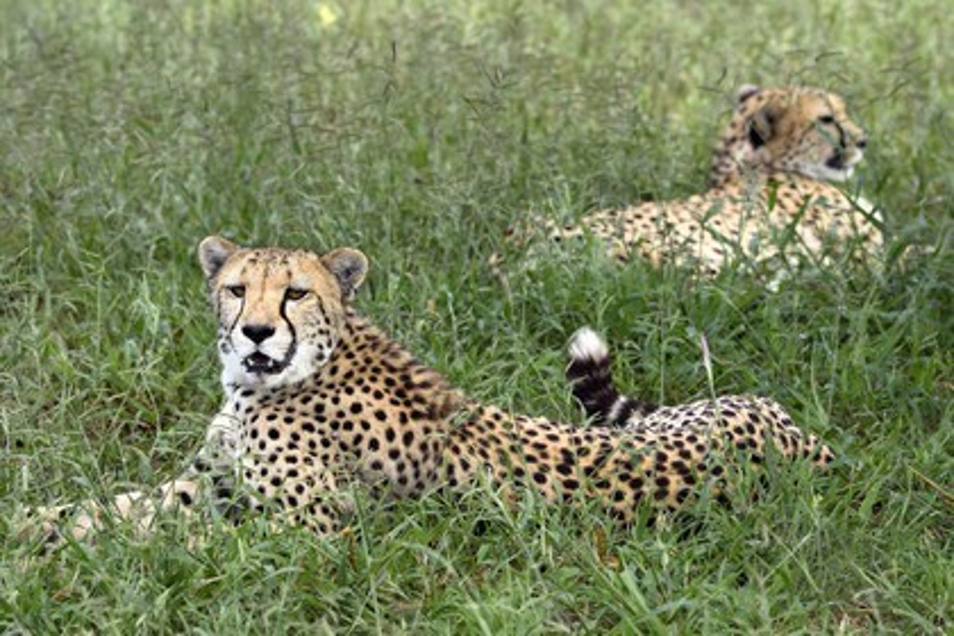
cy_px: 318
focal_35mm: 200
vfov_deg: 6.9
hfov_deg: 10.3
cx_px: 477
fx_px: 5300
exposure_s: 1/400
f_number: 7.1
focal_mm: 200
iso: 400
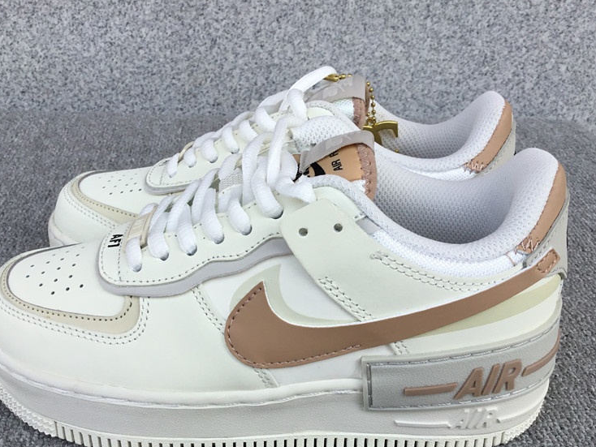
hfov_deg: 49.0
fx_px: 654
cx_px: 291
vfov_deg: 37.6
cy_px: 266
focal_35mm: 38
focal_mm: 3.3
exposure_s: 1/515
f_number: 2.4
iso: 25
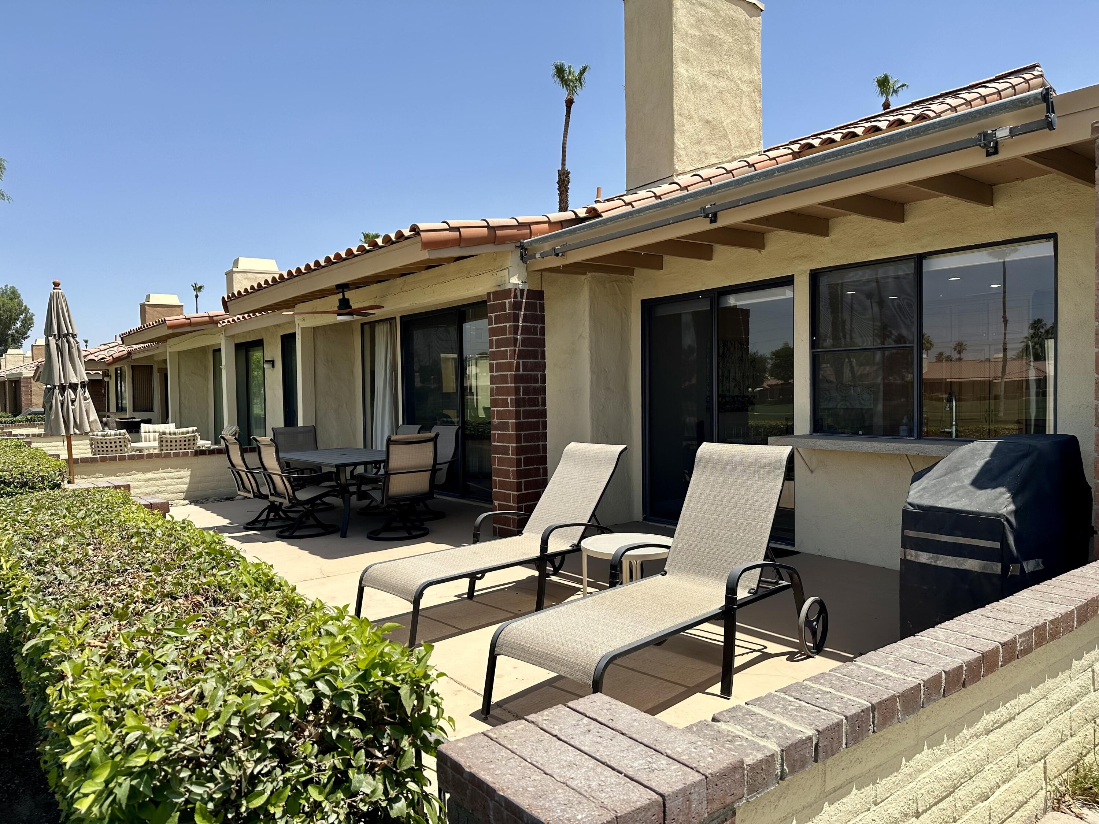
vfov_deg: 56.8
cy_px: 412
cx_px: 550
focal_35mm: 24
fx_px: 762
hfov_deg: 71.6
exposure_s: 1/4348
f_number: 1.78
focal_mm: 6.86
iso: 80
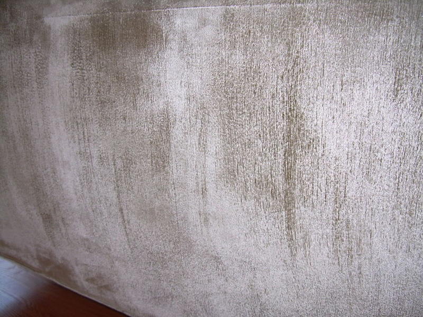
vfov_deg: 37.7
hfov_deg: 49.0
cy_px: 158
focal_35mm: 38
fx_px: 464
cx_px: 212
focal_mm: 6.3
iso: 50
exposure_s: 1/60
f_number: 2.8
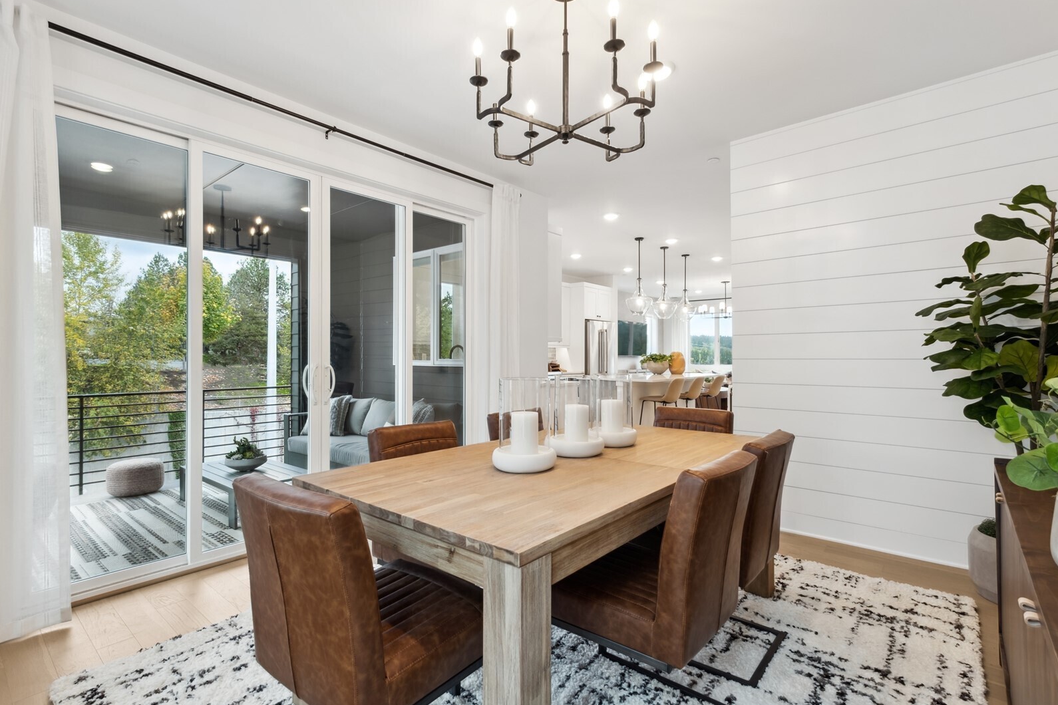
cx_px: 506
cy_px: 371
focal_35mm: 16
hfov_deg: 96.7
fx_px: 470
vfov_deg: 73.7
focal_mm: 10
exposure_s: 1/6
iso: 200
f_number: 8
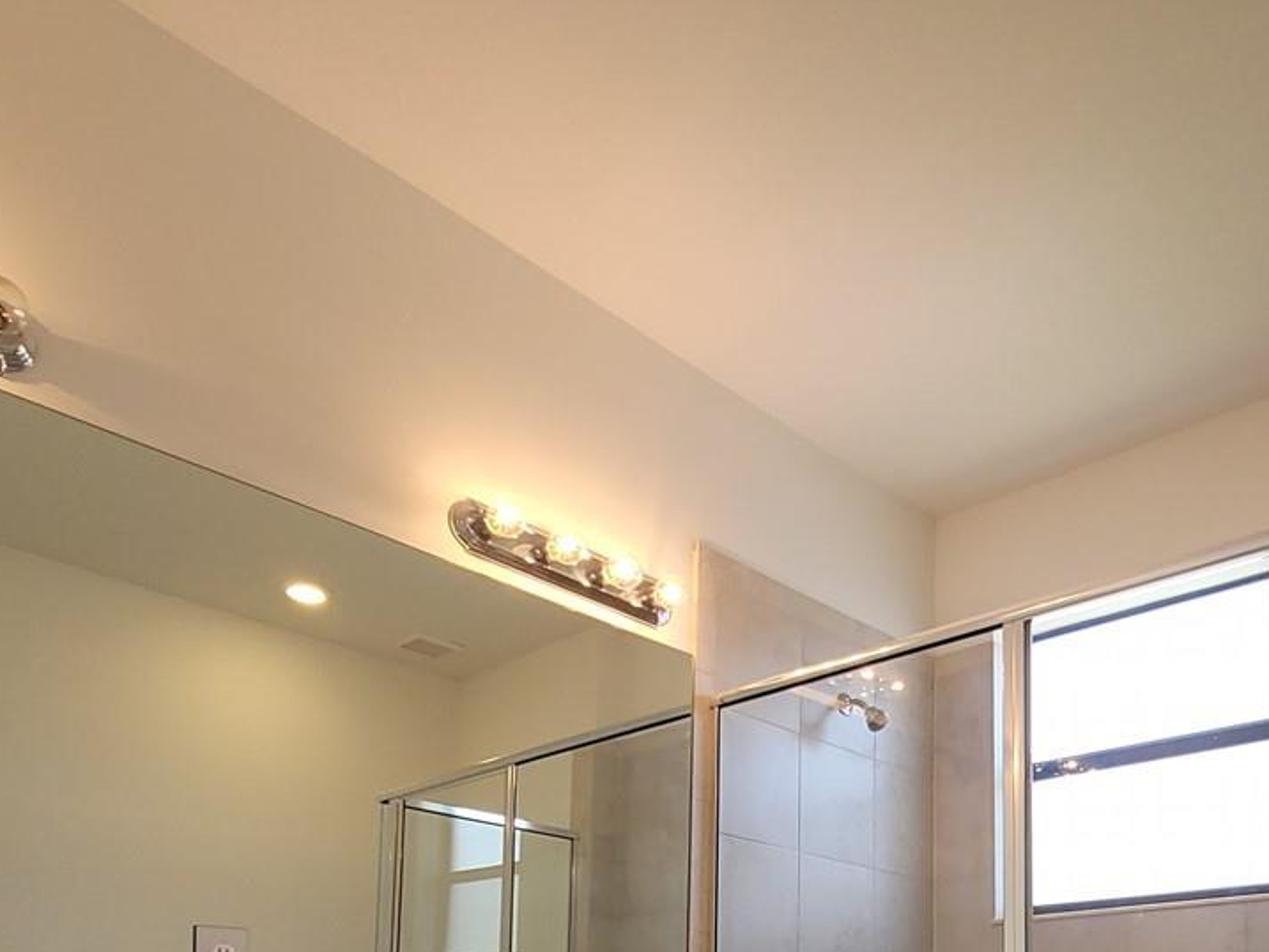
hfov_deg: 60.5
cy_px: 1002
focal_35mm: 29
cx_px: 823
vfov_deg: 40.6
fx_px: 1063
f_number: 2.2
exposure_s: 1/120
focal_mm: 2.2
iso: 80
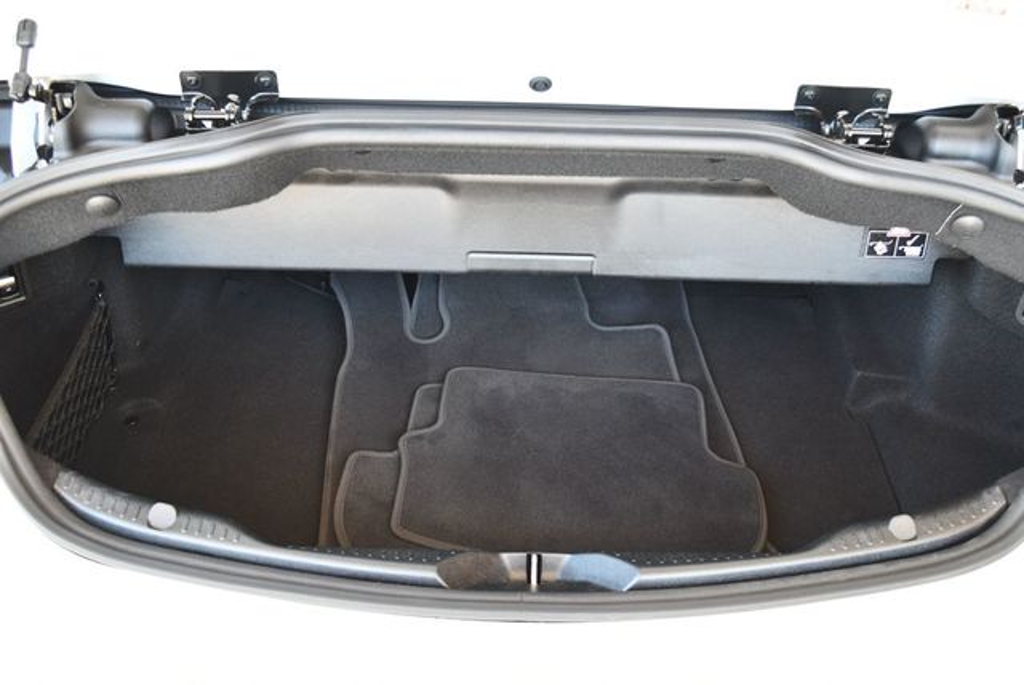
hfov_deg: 53.1
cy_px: 342
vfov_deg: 36.9
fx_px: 1025
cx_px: 512
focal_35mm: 36
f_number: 3.5
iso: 1000
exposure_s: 1/125
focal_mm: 18
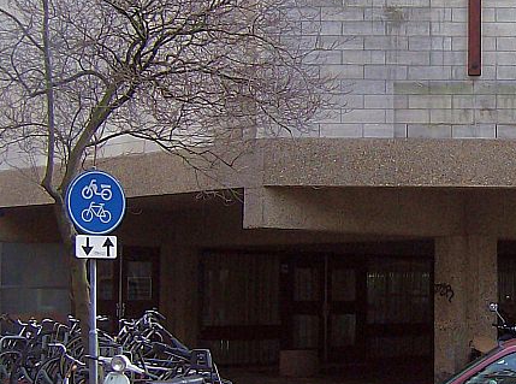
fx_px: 1278
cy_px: 144
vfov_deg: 17.1
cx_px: 461
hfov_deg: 22.3
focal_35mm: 86
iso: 100
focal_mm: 6
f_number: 4.7
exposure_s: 1/234
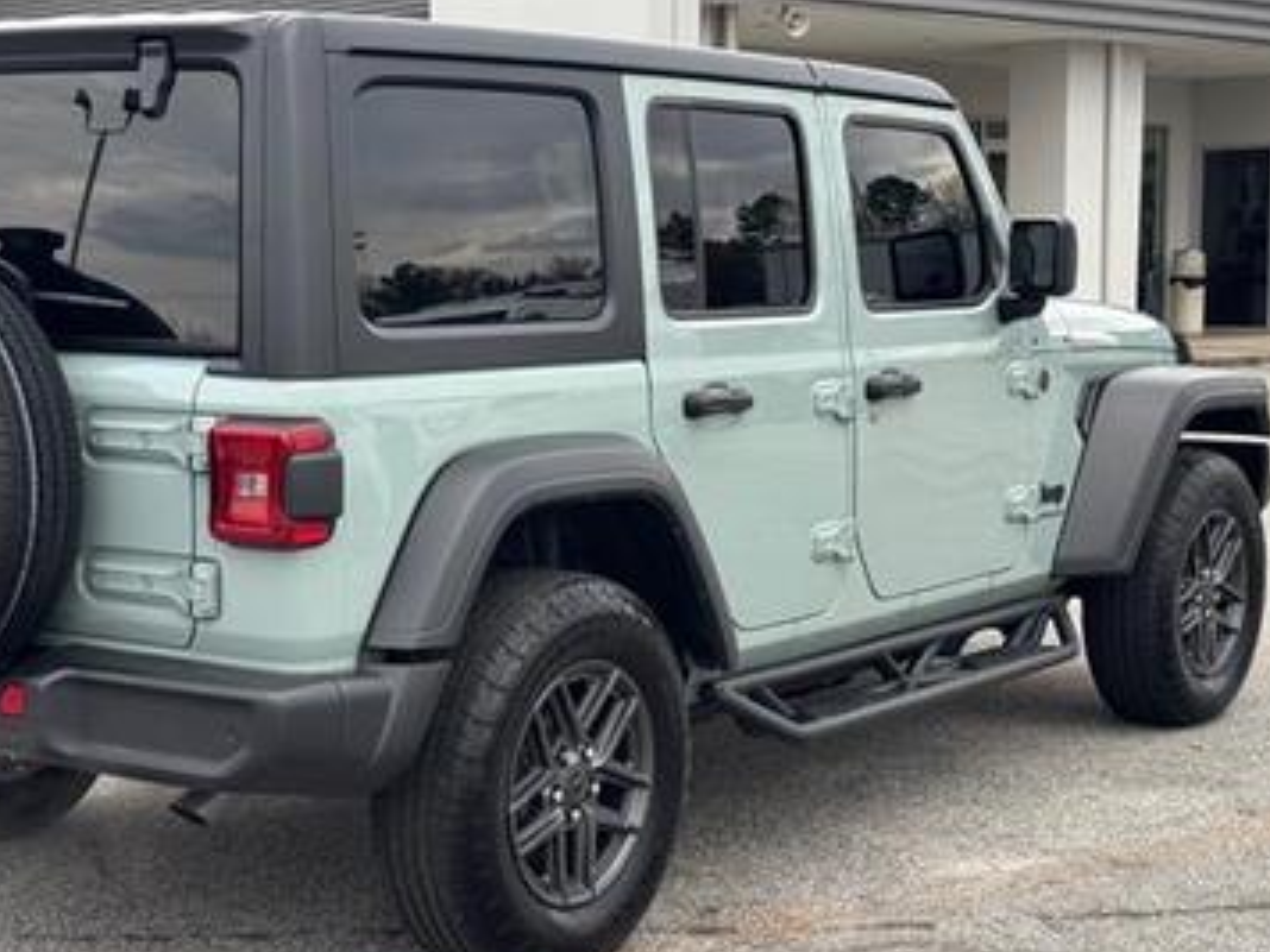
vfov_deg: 21.6
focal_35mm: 68
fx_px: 2495
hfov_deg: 28.4
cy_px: 474
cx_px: 453
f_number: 1.78
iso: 64
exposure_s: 1/336
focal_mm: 6.76
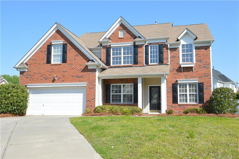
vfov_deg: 36.8
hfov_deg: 53.2
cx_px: 120
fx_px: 239
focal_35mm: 36
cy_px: 80
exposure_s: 1/250
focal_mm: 24
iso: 100
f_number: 8
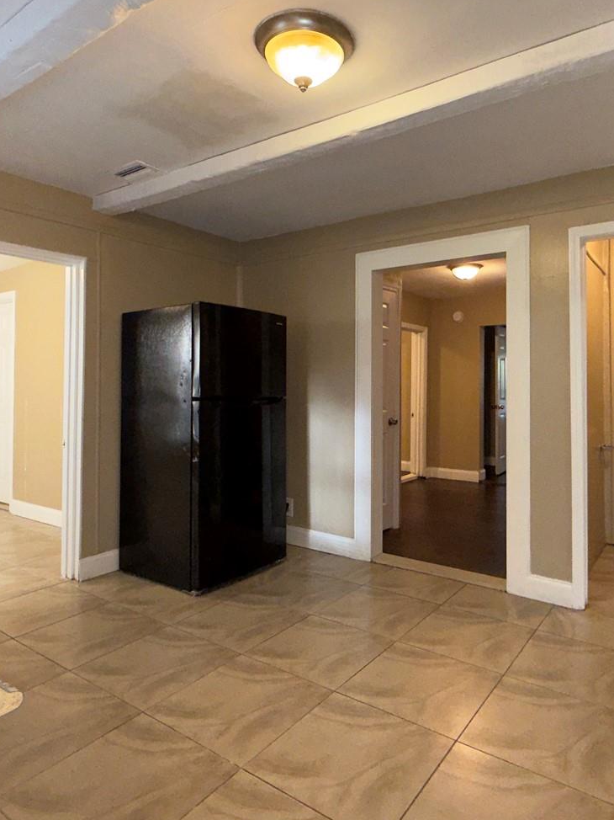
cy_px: 375
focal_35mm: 23
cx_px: 342
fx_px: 544
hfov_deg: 58.7
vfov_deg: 73.8
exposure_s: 1/60
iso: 500
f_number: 2.2
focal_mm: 2.22
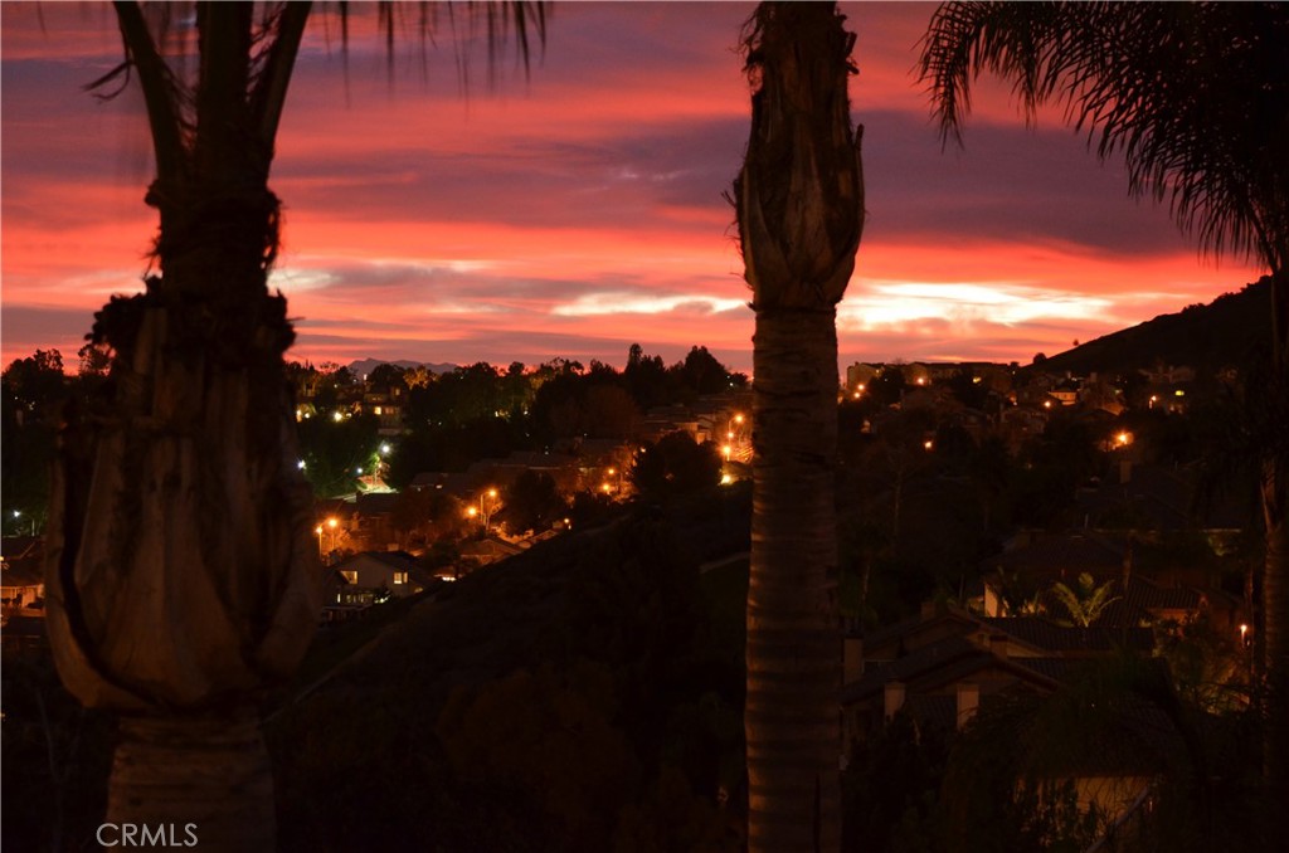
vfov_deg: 16.5
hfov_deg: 24.7
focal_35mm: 82
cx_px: 644
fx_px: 2948
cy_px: 426
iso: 1600
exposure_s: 1.3
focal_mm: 55
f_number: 4.5
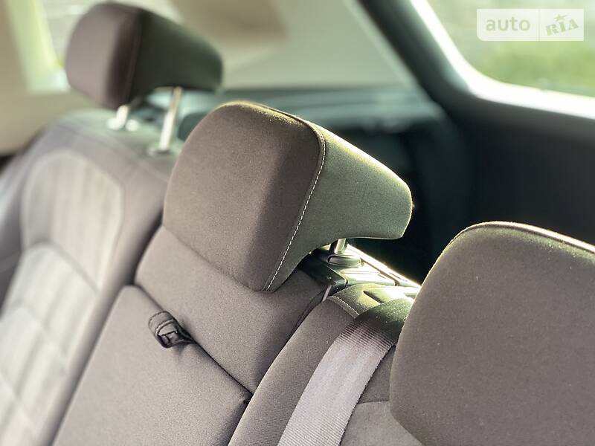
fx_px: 894
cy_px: 223
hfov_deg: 36.8
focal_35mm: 52
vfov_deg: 28.0
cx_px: 298
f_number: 2
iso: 200
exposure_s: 1/40
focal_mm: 6
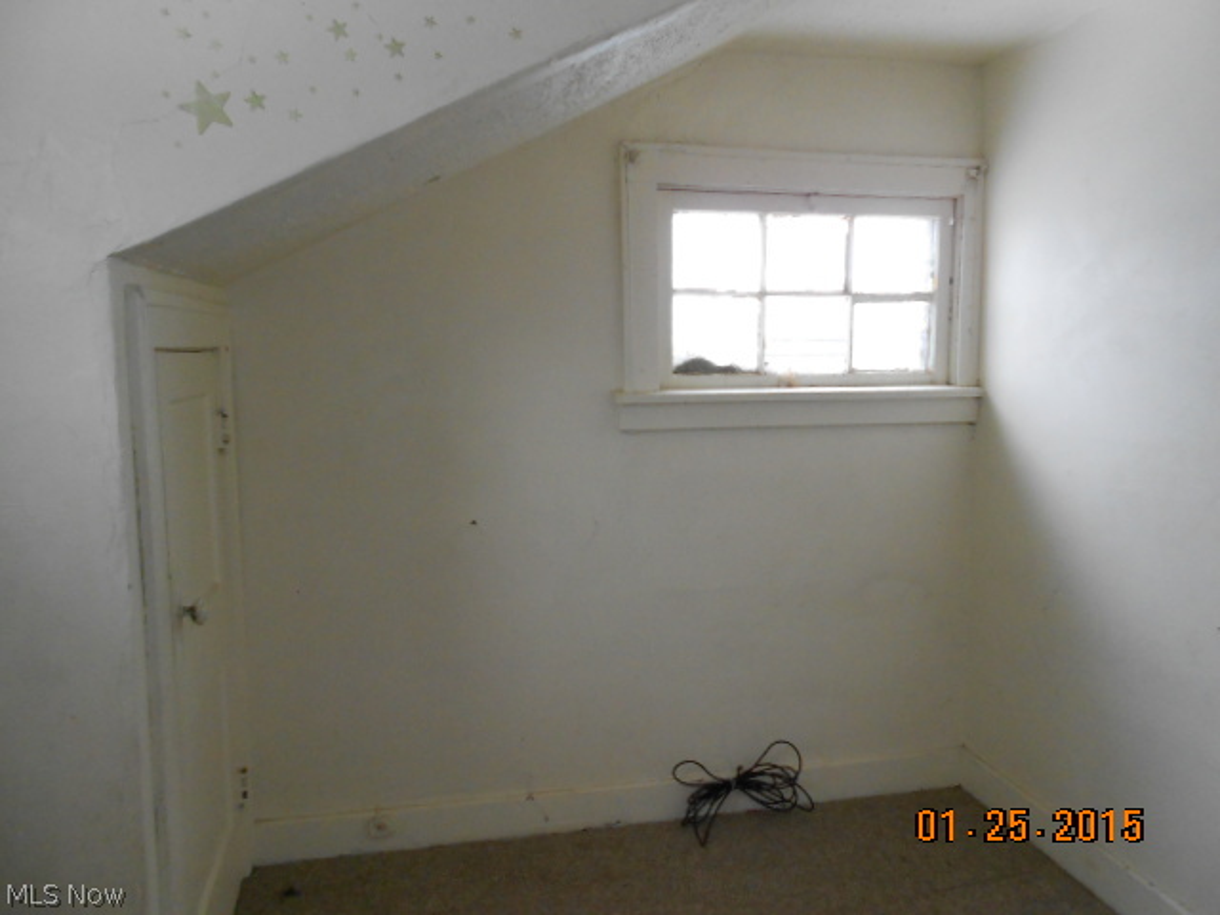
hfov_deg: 67.3
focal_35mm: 26
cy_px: 458
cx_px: 610
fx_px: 916
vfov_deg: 53.1
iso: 250
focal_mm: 4.6
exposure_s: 1/30
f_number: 3.2
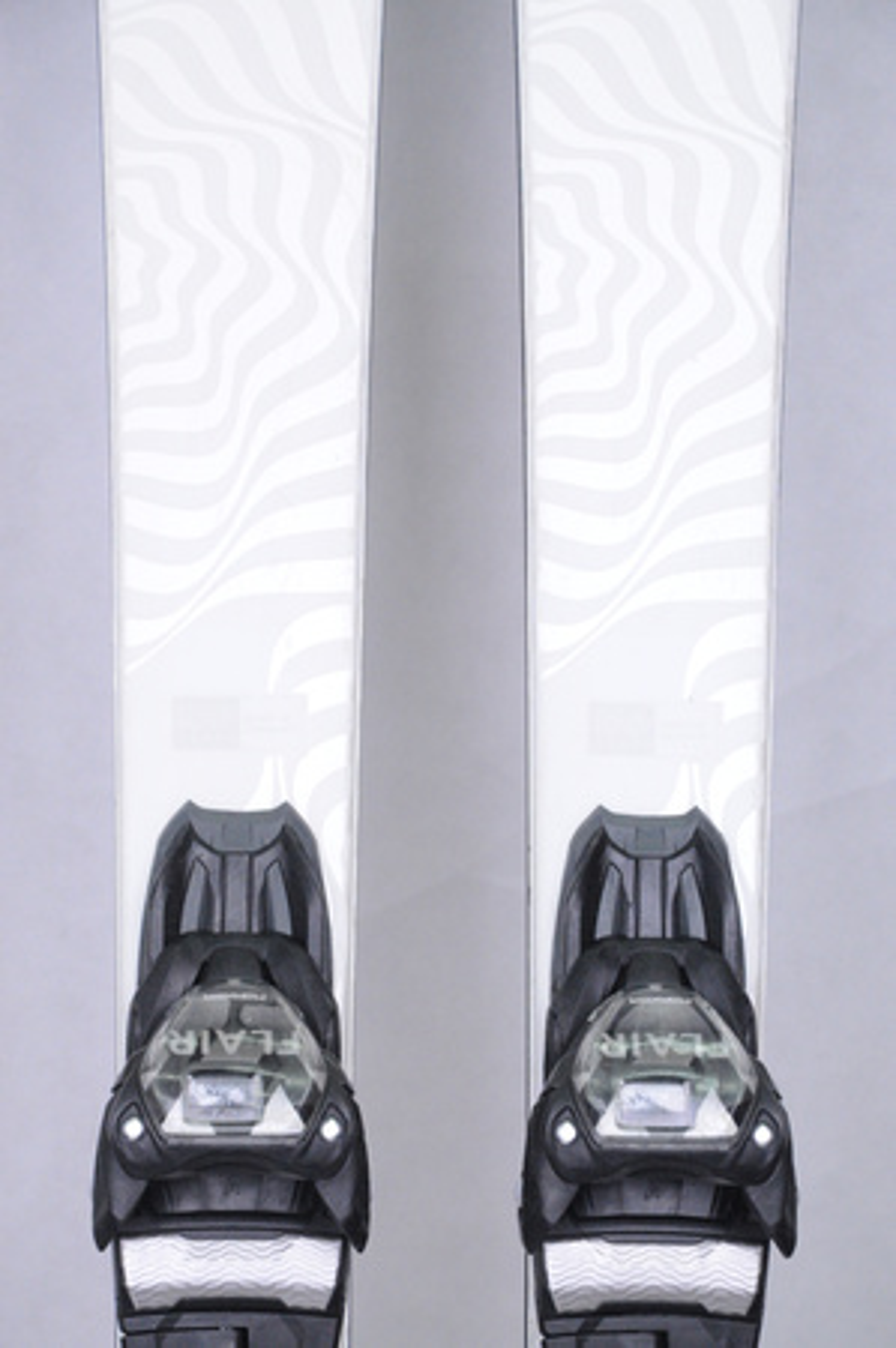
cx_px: 448
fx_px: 5051
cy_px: 674
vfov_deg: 15.2
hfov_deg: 10.1
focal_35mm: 135
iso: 3200
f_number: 8
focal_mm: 90
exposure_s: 1/125
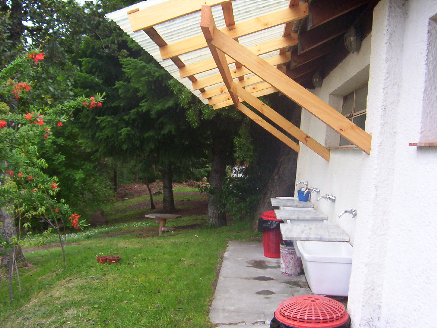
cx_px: 218
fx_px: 454
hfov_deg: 51.4
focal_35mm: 36
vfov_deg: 39.7
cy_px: 164
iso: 100
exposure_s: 1/30.7
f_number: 2.76
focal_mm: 5.54
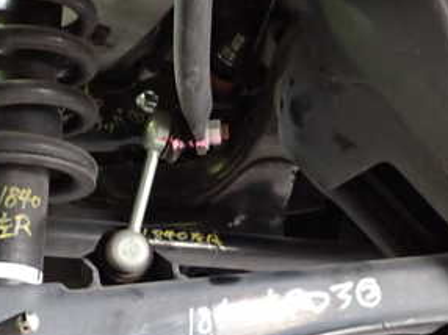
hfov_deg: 30.7
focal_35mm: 63
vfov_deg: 22.6
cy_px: 310
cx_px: 175
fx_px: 815
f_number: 2.3
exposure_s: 1/30
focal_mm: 5.4
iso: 640
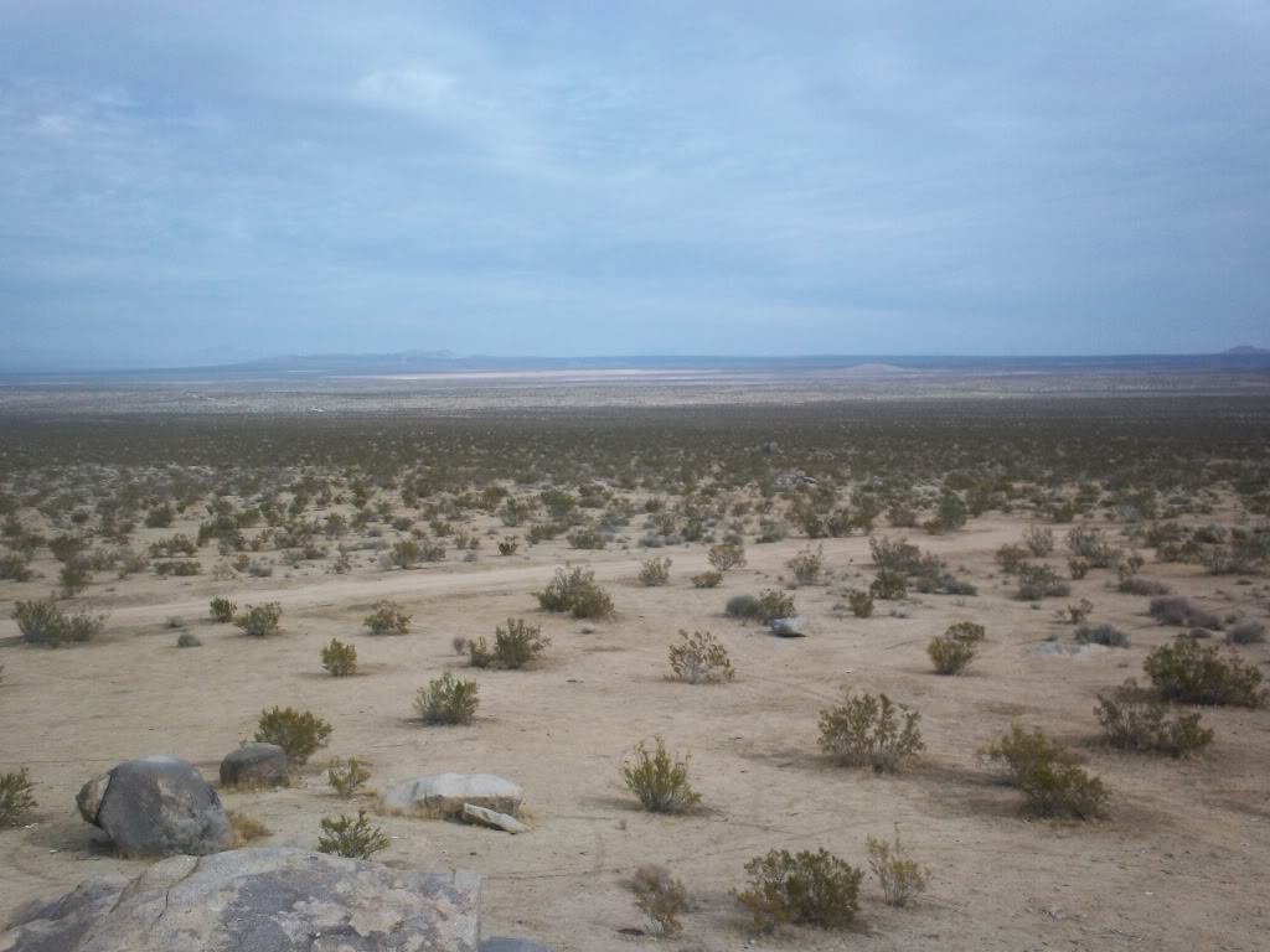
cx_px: 635
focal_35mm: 38
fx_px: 1394
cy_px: 476
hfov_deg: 49.0
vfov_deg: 37.7
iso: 80
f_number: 4.5
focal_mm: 6.3
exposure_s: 1/800
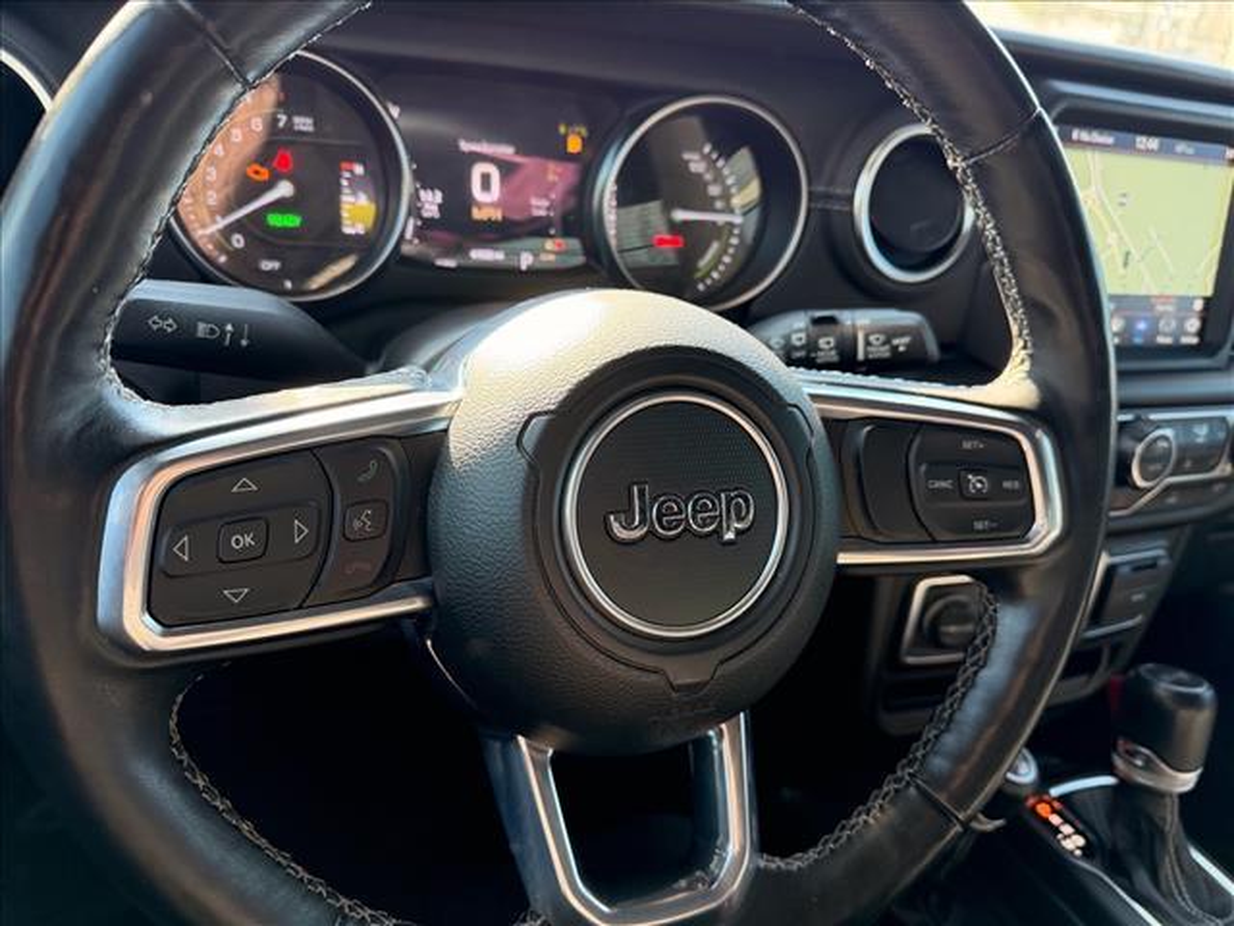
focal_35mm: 24
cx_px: 617
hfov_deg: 71.6
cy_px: 463
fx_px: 856
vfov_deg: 56.8
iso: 200
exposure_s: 1/98
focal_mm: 6.76
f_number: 1.78
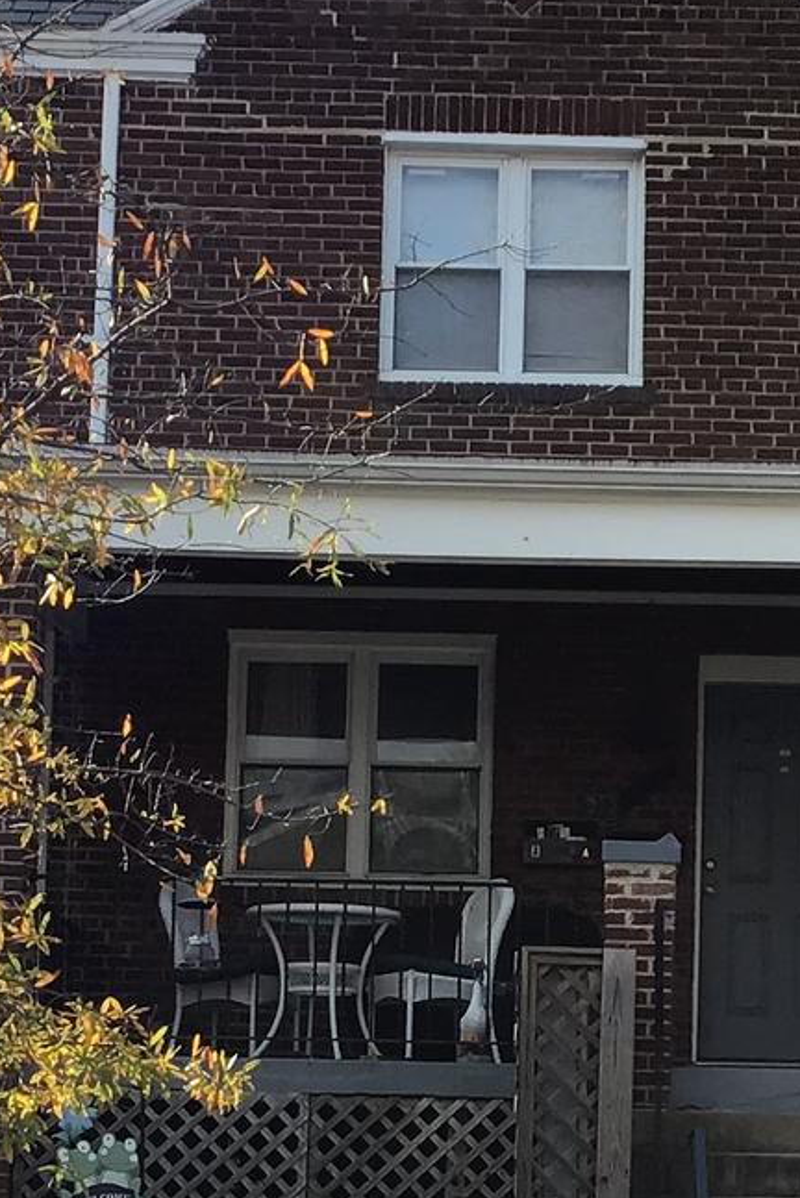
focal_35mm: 102
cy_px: 892
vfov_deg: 19.9
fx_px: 3396
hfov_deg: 13.4
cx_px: 631
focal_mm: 3.3
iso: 25
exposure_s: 1/554
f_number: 2.4
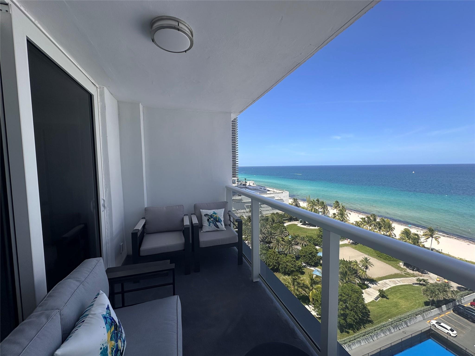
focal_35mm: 14
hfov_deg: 102.1
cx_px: 238
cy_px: 178
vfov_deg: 85.7
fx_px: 192
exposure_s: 1/1531
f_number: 2.2
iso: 50
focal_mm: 2.22
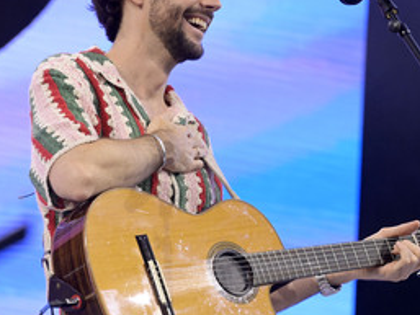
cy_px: 147
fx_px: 4916
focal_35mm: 405
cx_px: 151
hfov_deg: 4.9
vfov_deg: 3.7
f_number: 6.3
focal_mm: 240
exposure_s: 1/1000
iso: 4000
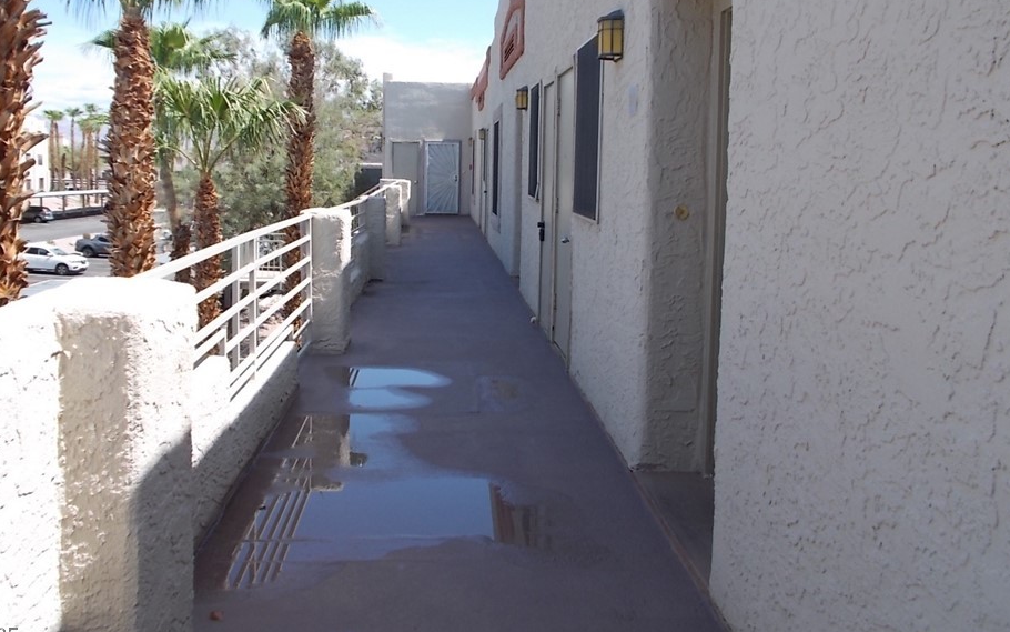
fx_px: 853
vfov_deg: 40.3
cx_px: 474
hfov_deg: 61.2
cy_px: 233
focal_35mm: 31
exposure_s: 1/500
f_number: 3.2
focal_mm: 4.6
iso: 80
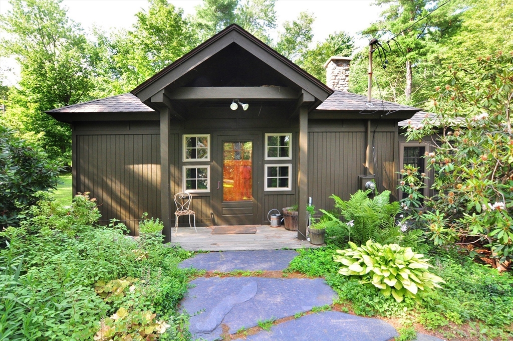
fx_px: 213
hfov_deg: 100.5
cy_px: 170
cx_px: 256
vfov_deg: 77.2
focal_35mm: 15
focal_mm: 10
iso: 640
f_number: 8
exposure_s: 1/80
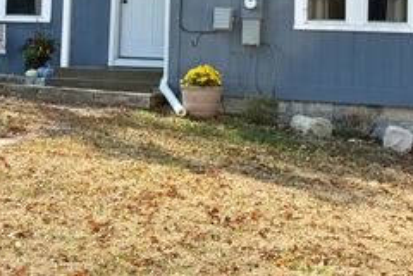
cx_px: 191
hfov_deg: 19.6
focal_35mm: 104
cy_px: -46
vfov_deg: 12.9
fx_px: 1193
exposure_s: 1/1754
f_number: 1.78
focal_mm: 6.76
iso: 100
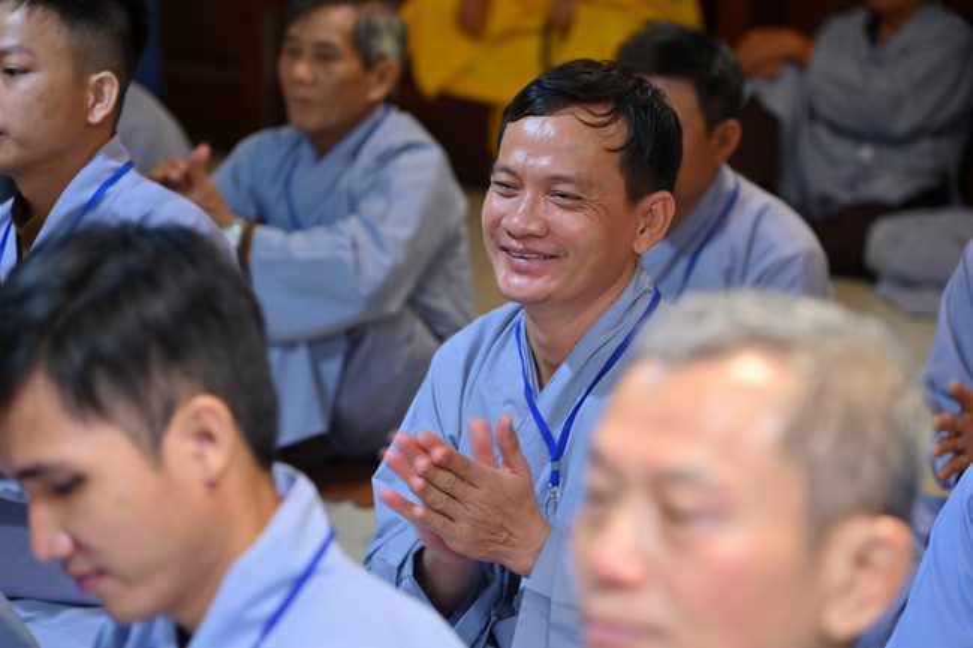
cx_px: 486
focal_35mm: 120
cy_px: 324
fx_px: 3242
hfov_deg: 17.1
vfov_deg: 11.4
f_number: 4.5
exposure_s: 1/125
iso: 500
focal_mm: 120
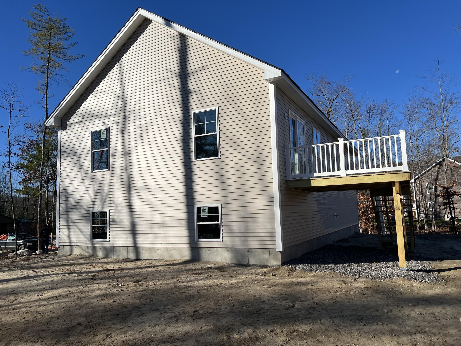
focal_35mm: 26
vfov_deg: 53.1
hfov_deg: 67.3
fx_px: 346
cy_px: 173
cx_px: 230
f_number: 1.5
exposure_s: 1/7463
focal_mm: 5.7
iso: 50
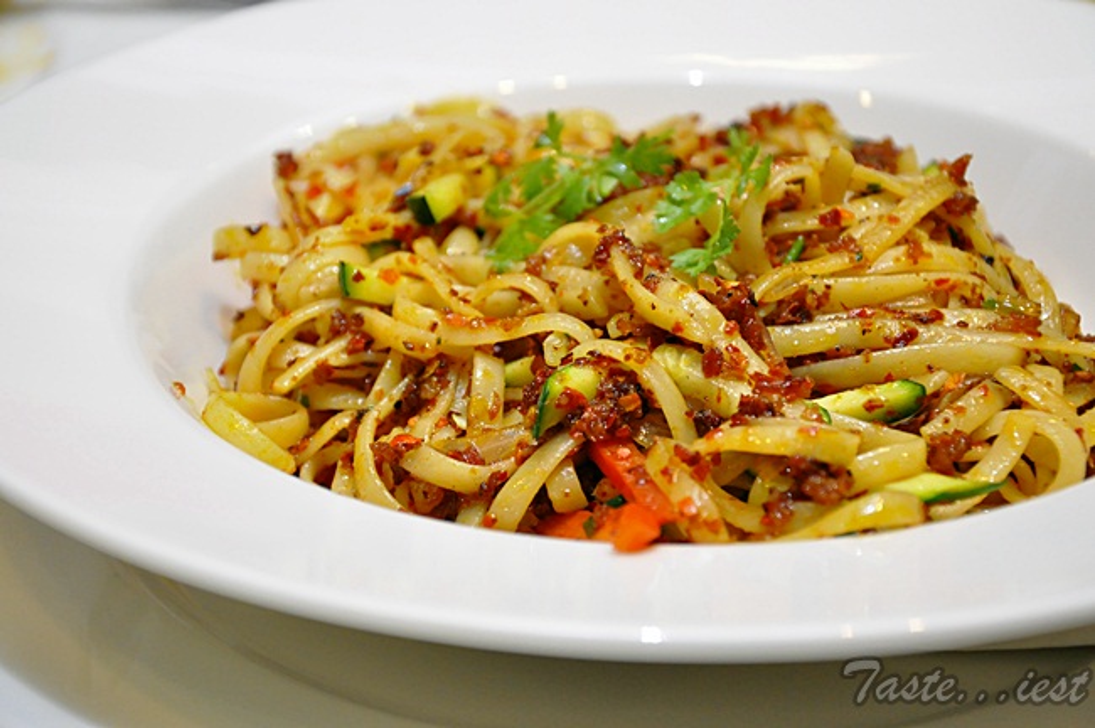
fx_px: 3008
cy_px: 364
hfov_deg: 20.6
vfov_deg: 13.8
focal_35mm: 99
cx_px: 548
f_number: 5.3
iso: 2000
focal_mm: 66
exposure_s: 1/60
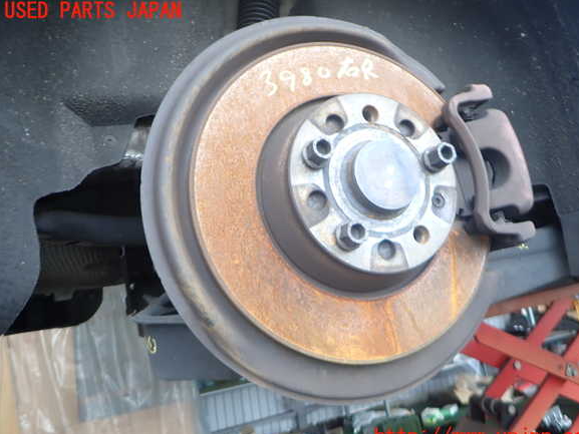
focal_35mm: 26
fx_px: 435
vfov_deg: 53.1
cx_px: 300
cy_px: 225
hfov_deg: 67.3
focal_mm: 4.5
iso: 100
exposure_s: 1/100
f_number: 2
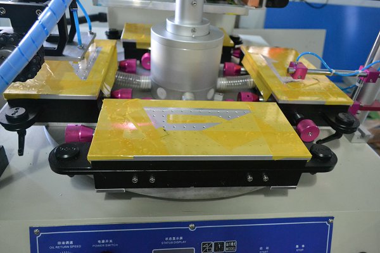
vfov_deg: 47.9
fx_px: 285
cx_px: 190
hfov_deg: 67.4
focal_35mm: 27
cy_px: 126
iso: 3200
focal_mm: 18
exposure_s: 1/30
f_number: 4
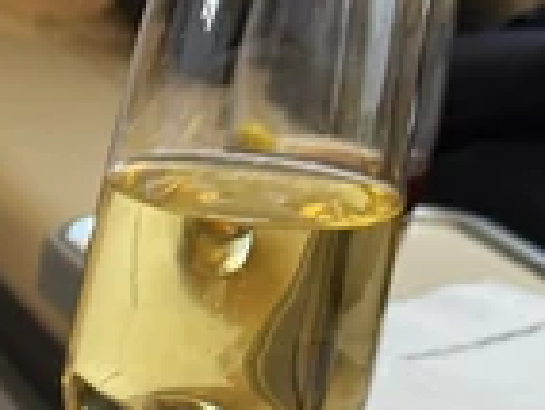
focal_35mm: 135
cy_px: 897
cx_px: -514
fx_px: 2129
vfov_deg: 10.0
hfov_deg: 12.9
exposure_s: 1/121
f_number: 1.78
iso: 160
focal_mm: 6.76
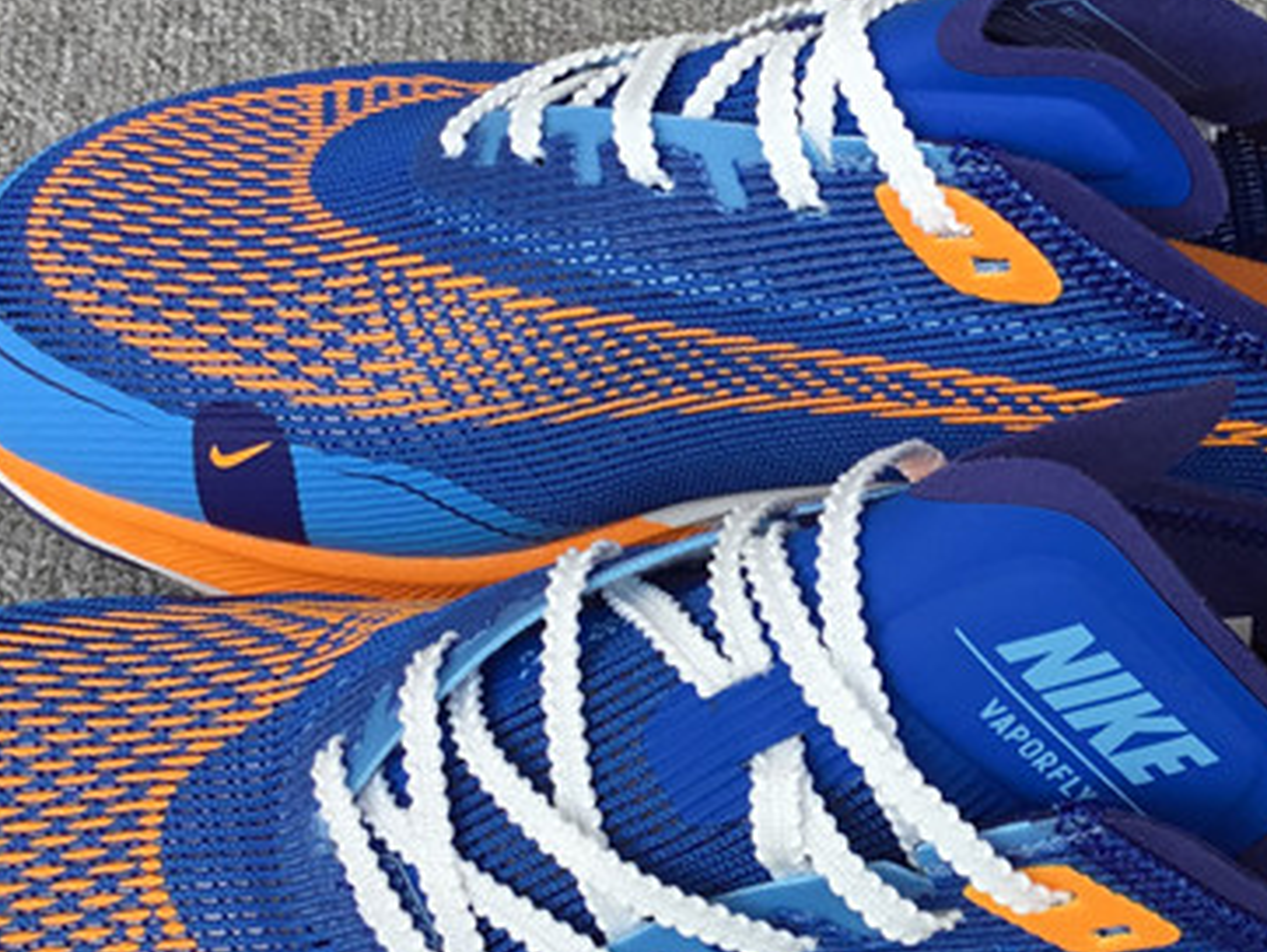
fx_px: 2820
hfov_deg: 25.1
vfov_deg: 19.2
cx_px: 934
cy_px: 509
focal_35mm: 77
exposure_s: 1/276
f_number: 2.4
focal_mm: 3.3
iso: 25
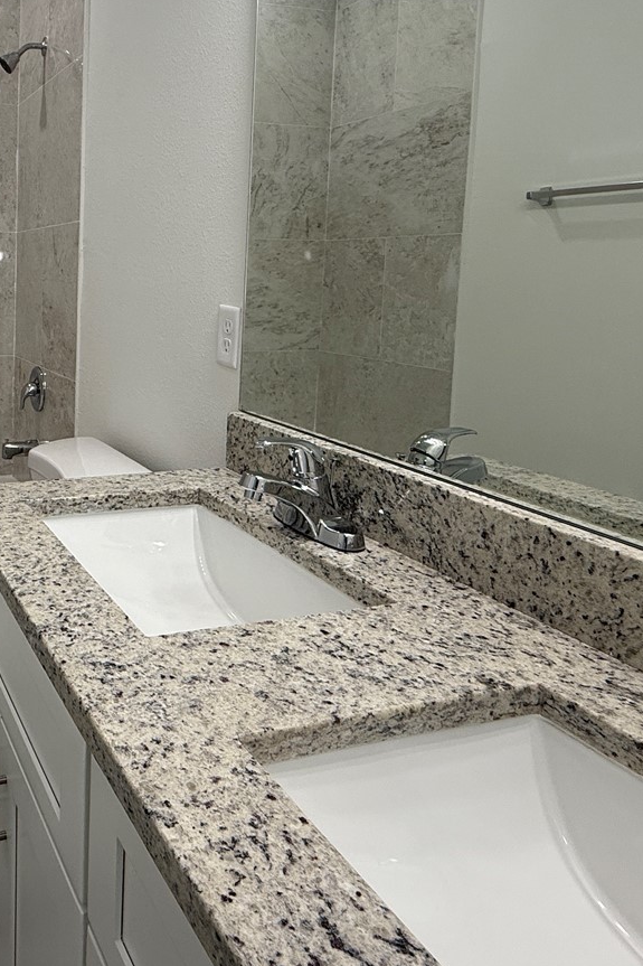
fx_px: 724
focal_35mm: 27
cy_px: 334
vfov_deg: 65.9
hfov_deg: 41.7
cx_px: 2
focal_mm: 2.22
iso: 80
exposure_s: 1/120
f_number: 2.2
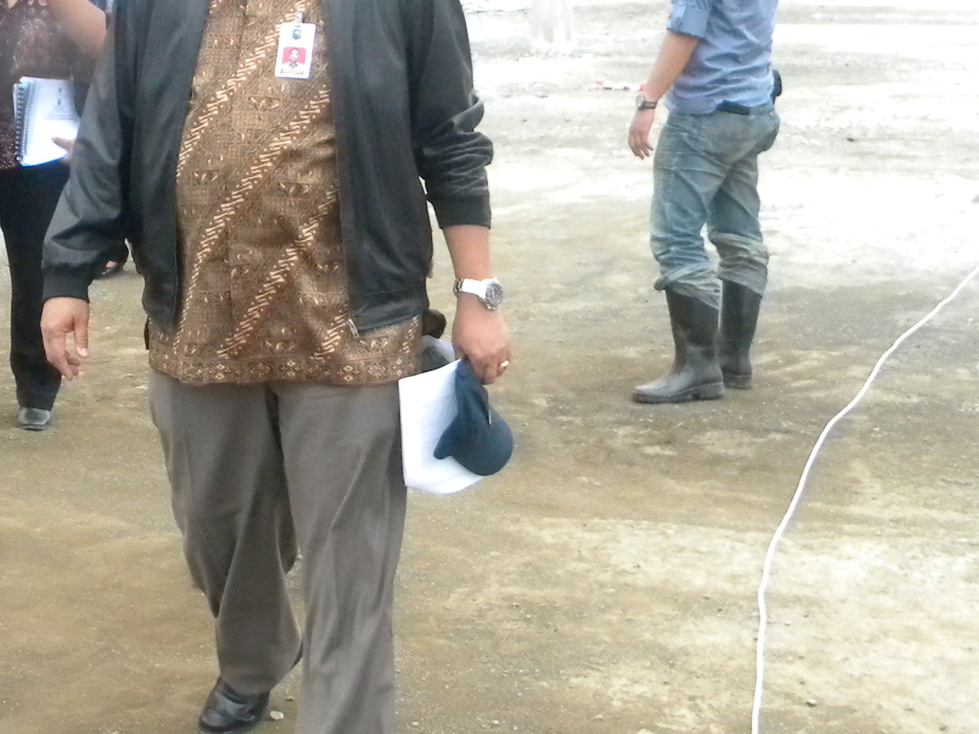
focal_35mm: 75
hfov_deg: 25.0
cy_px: 203
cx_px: 50
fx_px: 2121
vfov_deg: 19.5
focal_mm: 5
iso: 400
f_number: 3.5
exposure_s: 1/447
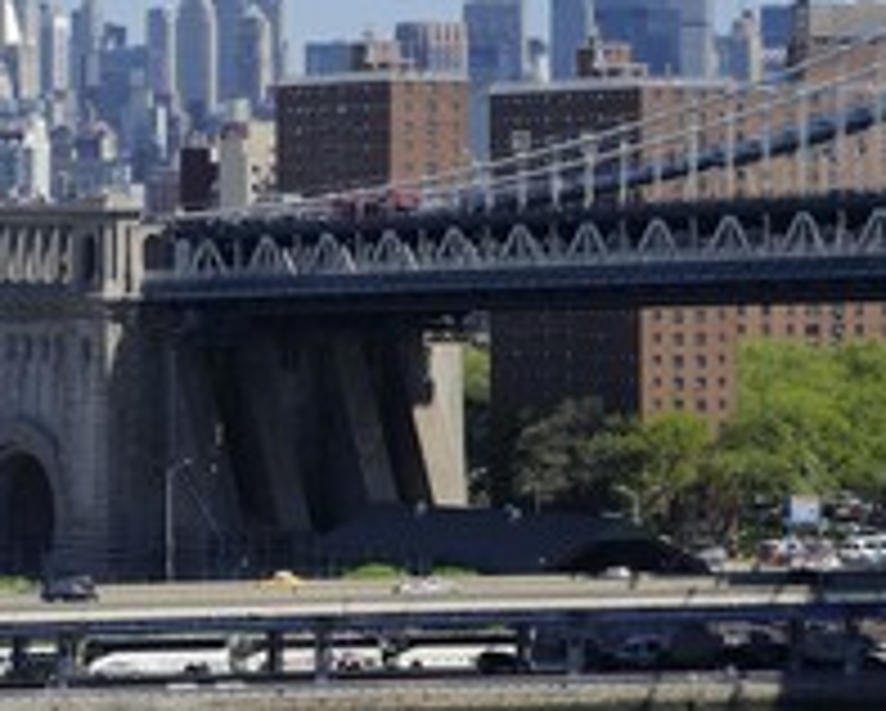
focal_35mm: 250
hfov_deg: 7.7
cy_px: 117
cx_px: 155
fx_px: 6562
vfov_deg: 6.2
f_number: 9
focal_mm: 125
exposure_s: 1/250
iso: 200
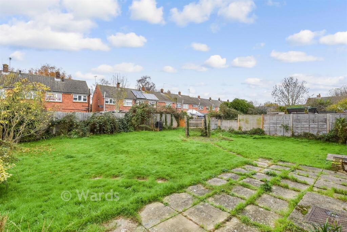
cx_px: 174
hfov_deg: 100.4
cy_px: 116
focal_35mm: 15
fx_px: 145
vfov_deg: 77.3
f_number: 8
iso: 320
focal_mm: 10
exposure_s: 1/200
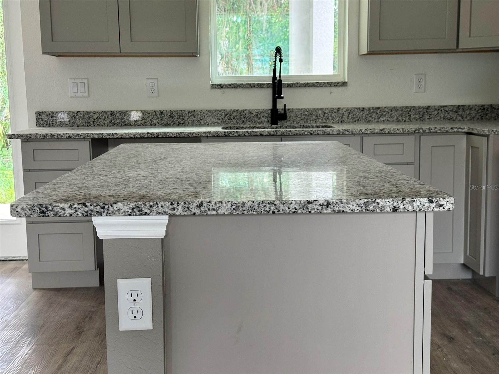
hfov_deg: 39.7
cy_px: 187
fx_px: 692
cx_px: 250
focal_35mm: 48
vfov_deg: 30.3
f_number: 1.78
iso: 125
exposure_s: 1/60
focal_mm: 6.76
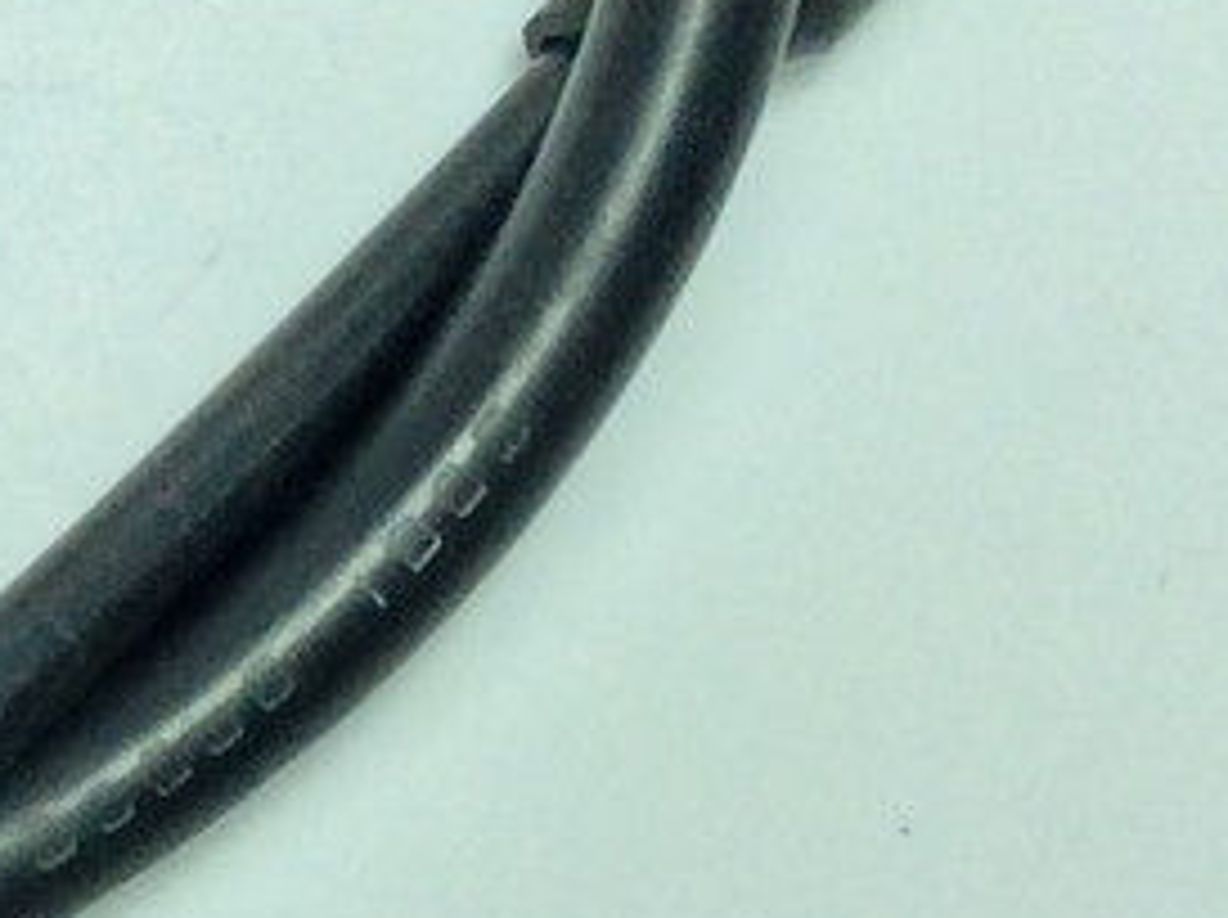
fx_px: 5314
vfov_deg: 9.6
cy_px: -360
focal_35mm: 150
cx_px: -814
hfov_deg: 12.3
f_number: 2.4
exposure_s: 1/572
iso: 32
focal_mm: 3.3
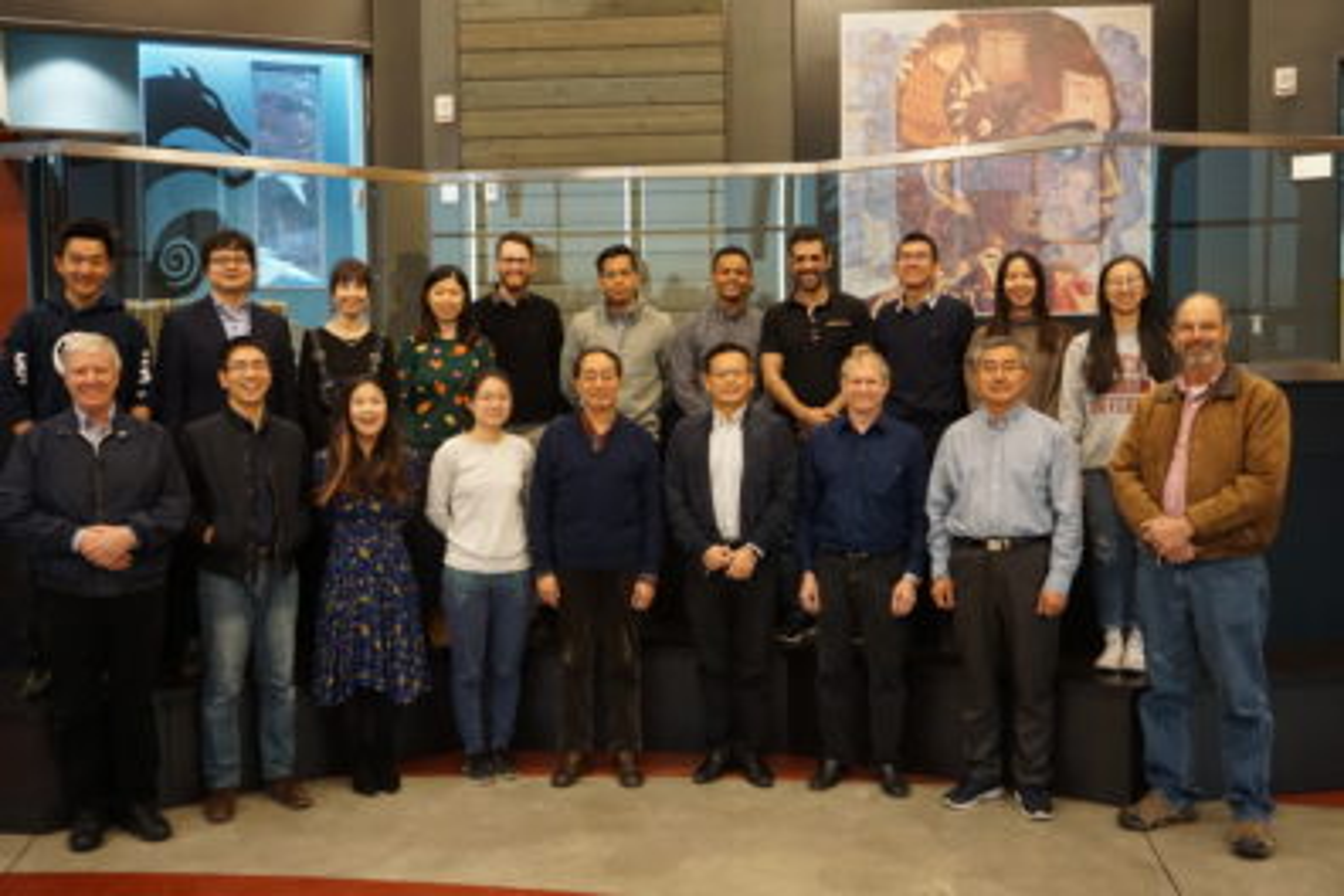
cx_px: 672
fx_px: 1288
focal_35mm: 34
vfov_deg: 38.4
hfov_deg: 55.1
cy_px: 448
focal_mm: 23
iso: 3200
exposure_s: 1/100
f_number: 4
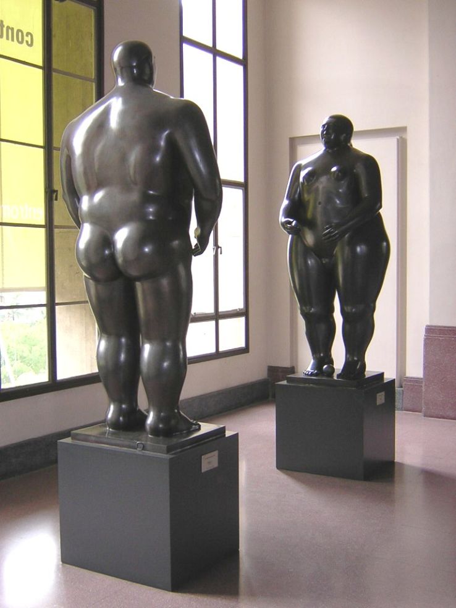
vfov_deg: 43.9
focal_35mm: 43
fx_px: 755
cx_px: 228
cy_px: 304
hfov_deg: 33.6
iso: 142
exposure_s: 1/30
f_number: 2.8
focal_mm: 5.6
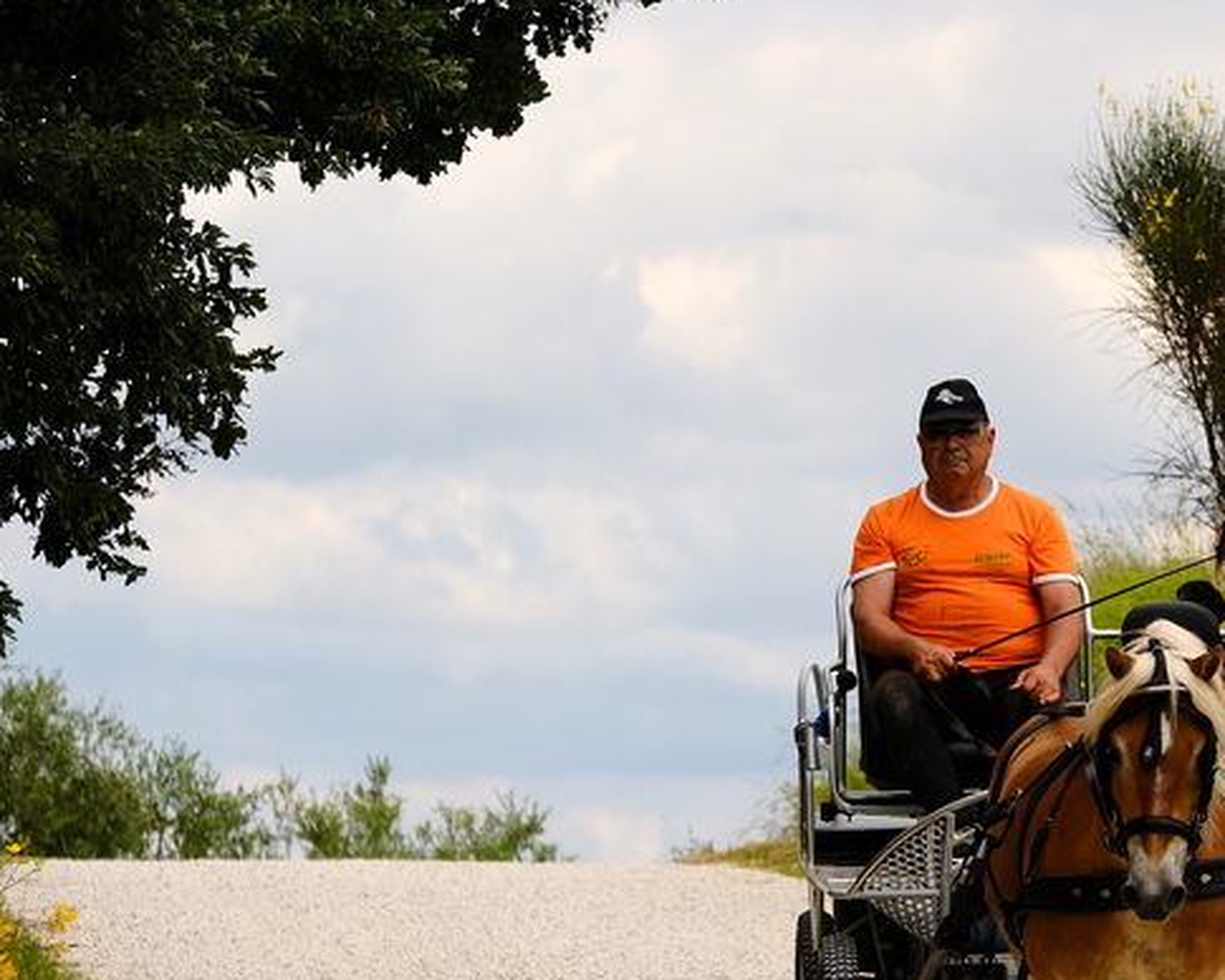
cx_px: 1129
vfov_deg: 4.5
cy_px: 724
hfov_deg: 5.6
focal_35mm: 345
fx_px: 12508
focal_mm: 115.9
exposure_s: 1/850
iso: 200
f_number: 5.6
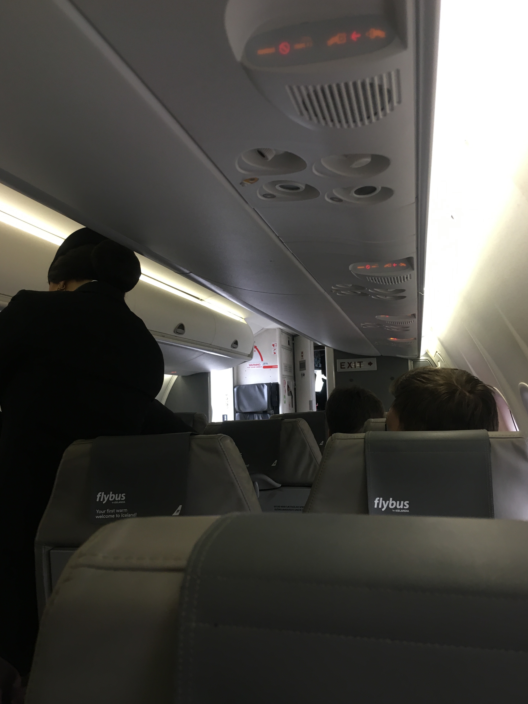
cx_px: 266
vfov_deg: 60.0
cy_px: 346
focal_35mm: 30
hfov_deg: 46.8
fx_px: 610
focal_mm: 4.15
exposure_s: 1/33
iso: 50
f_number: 2.2
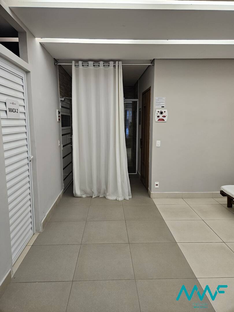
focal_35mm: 23
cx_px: 117
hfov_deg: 58.9
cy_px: 156
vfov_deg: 73.9
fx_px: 207
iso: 250
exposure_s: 1/120
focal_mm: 5.4
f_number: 1.8
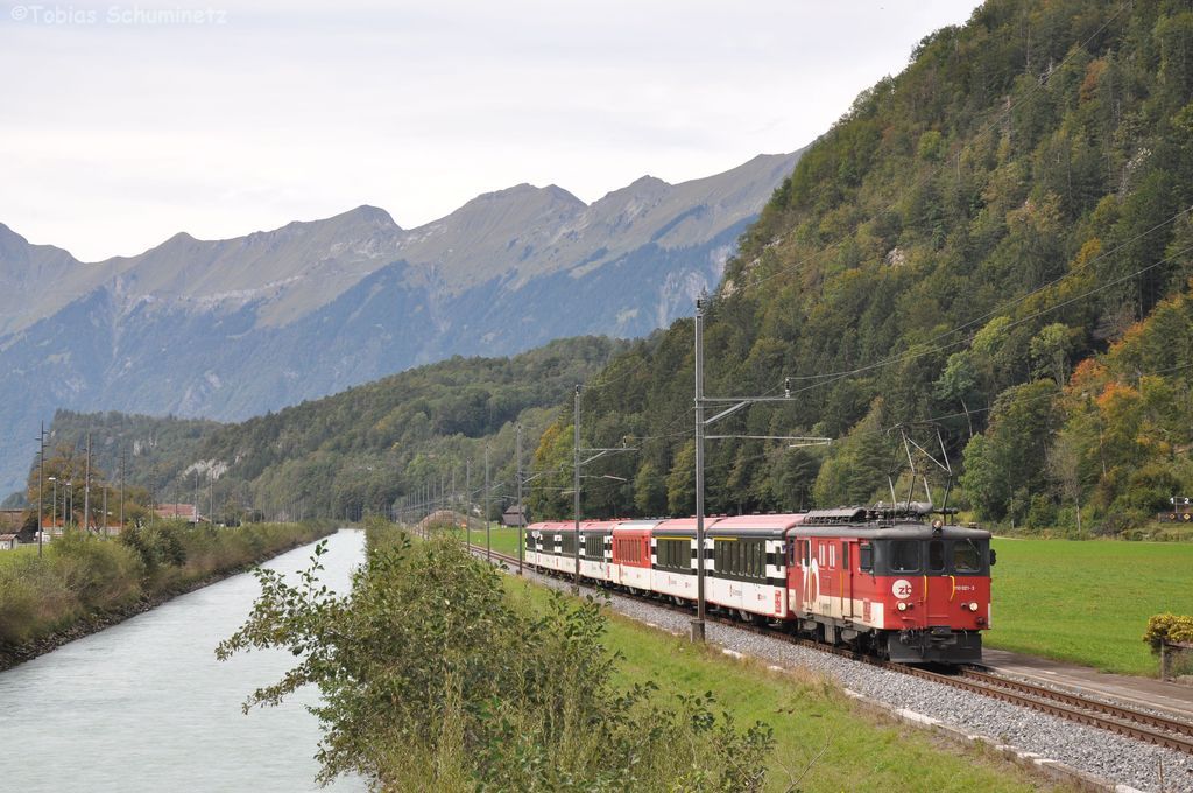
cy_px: 396
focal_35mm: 78
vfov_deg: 17.4
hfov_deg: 26.0
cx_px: 596
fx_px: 2582
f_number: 8
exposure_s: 1/500
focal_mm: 52
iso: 320
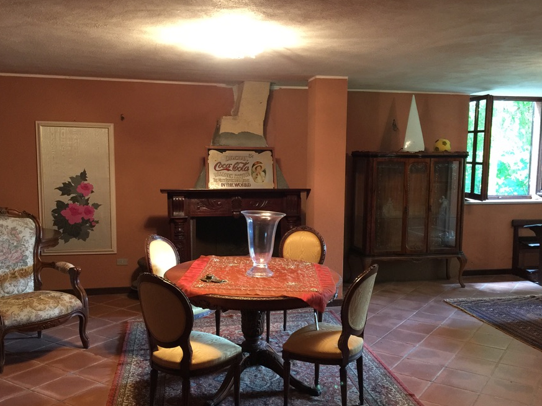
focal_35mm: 34
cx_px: 291
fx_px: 532
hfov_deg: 53.9
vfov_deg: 41.8
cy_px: 221
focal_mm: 4.15
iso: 125
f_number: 2.2
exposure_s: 1/10
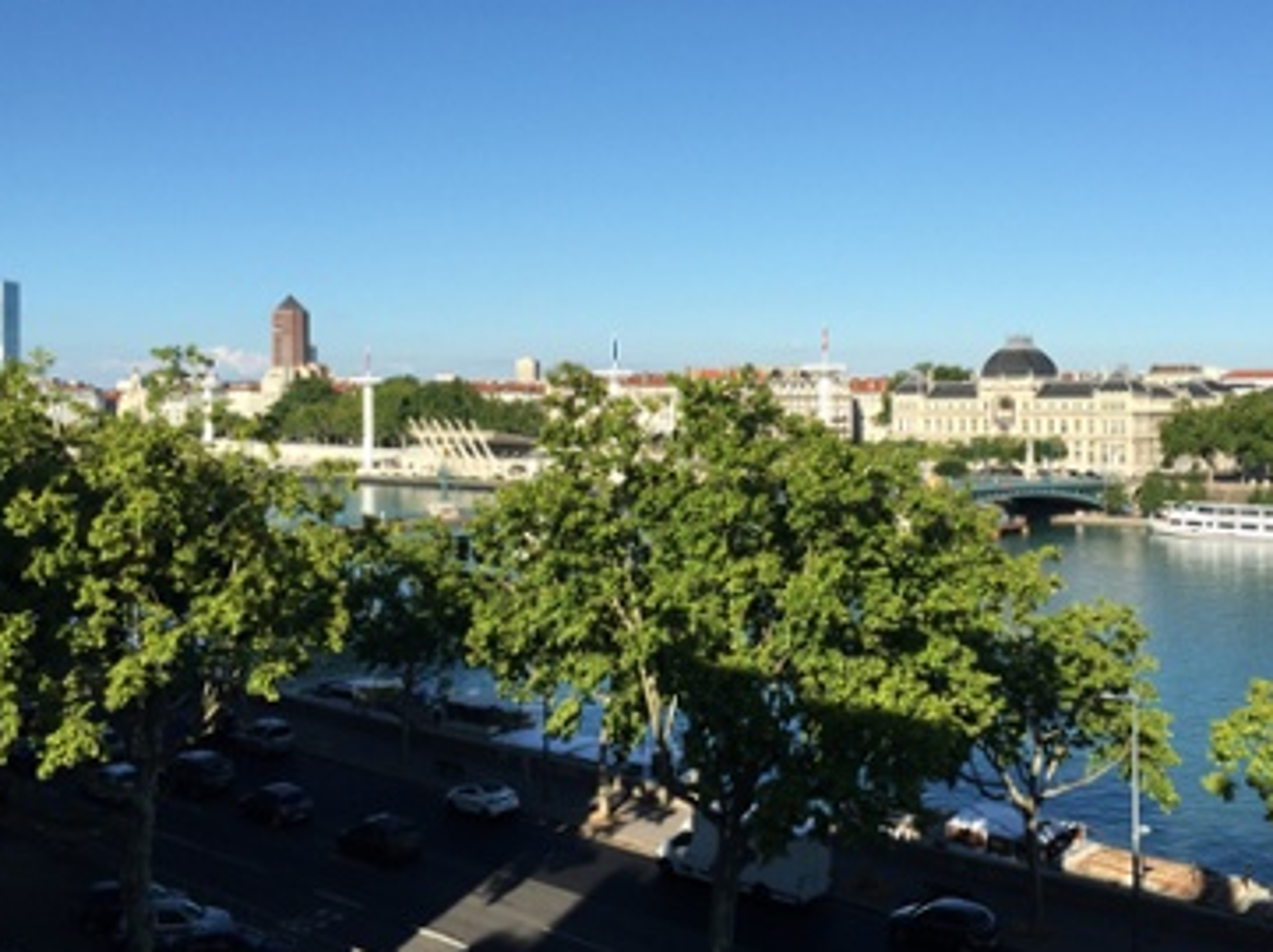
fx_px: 1359
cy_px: 414
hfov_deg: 49.9
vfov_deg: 38.5
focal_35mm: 37
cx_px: 758
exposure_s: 1/2083
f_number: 2.2
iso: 32
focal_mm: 4.15
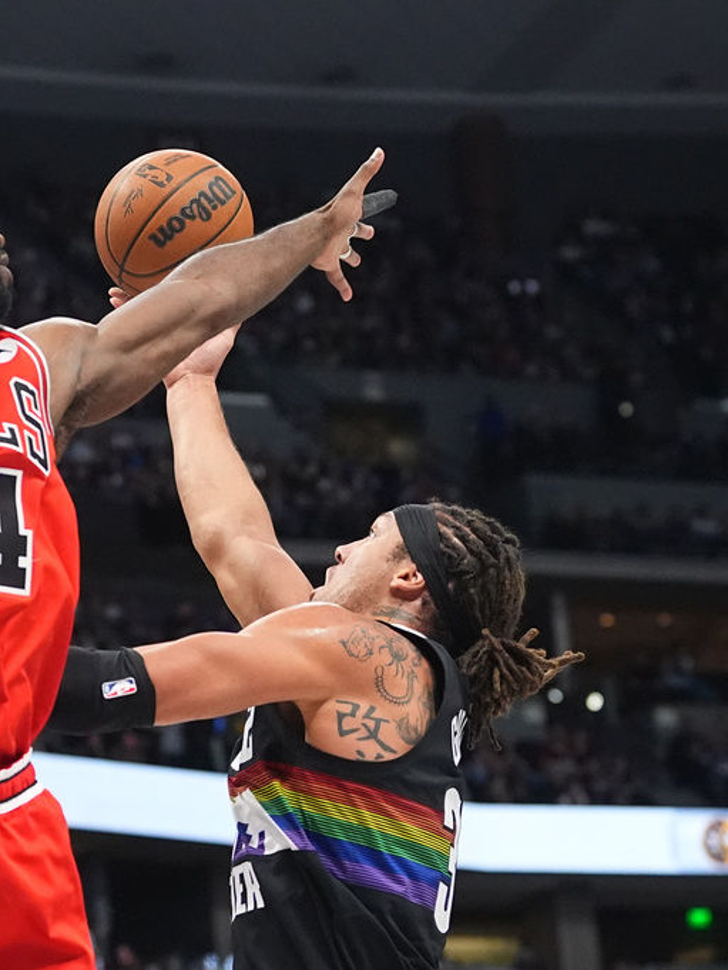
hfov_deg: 9.7
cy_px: 486
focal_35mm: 152
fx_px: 4261
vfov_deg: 13.0
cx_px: 158
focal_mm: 70
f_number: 3.2
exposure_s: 1/1600
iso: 5000
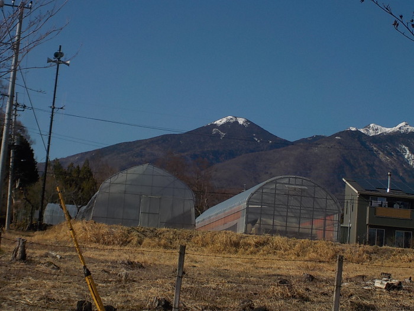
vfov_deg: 16.4
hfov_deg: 21.8
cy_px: 156
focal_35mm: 90
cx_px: 207
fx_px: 1076
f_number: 5.9
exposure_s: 1/1250
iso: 125
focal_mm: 12.3
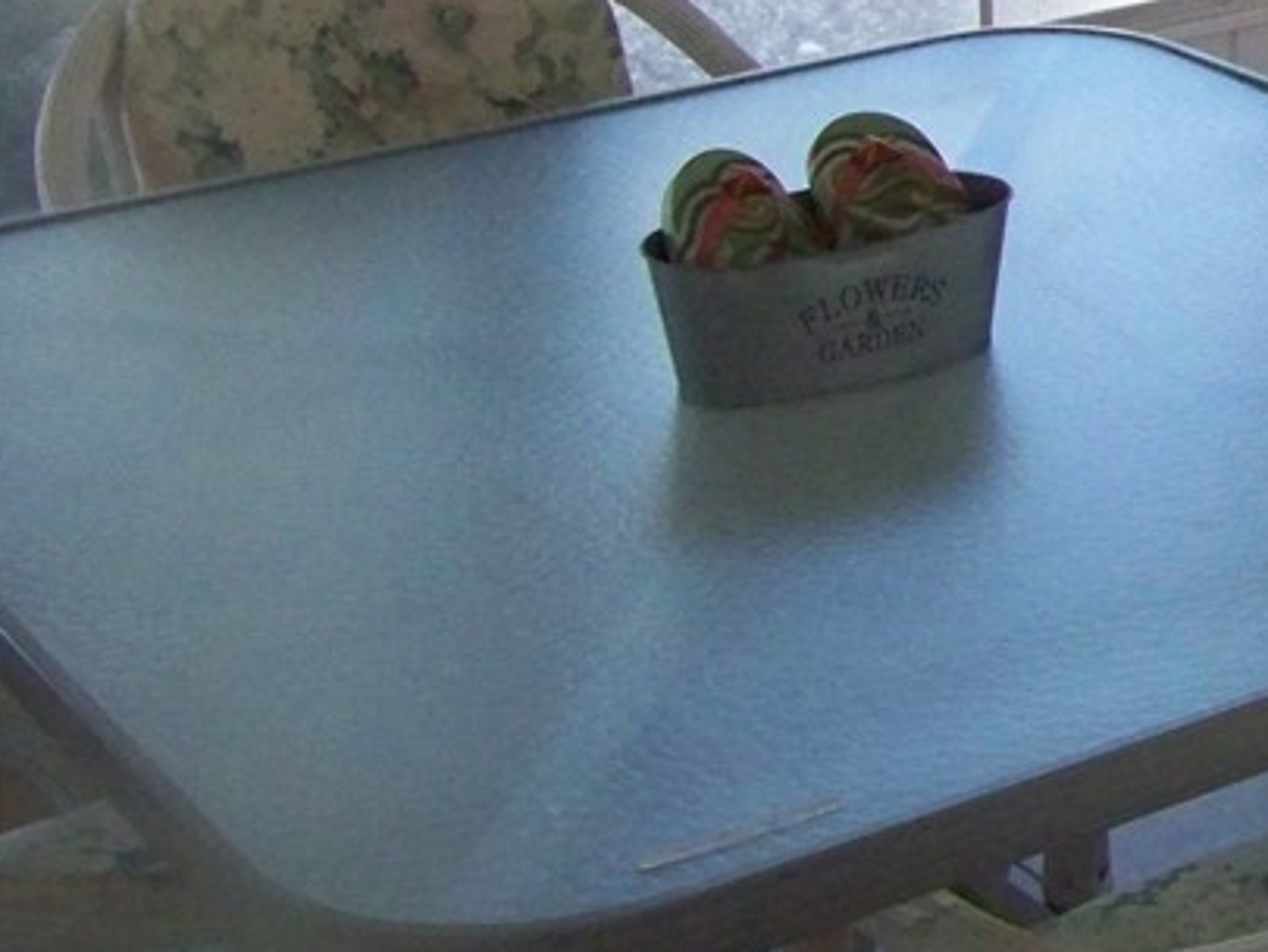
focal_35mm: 91
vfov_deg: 16.1
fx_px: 3334
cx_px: 1584
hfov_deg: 20.0
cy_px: 110
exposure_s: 1/500
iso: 400
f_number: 2.8
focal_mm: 5.85
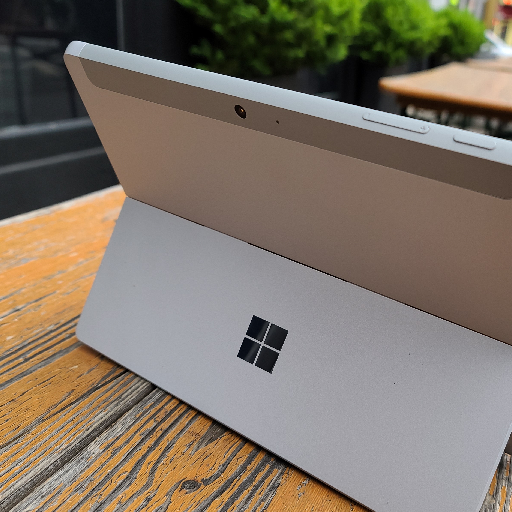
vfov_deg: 44.8
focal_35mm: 37
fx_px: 619
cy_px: 296
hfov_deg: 44.3
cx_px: 337
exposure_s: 1/120
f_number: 1.8
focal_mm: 7
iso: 64
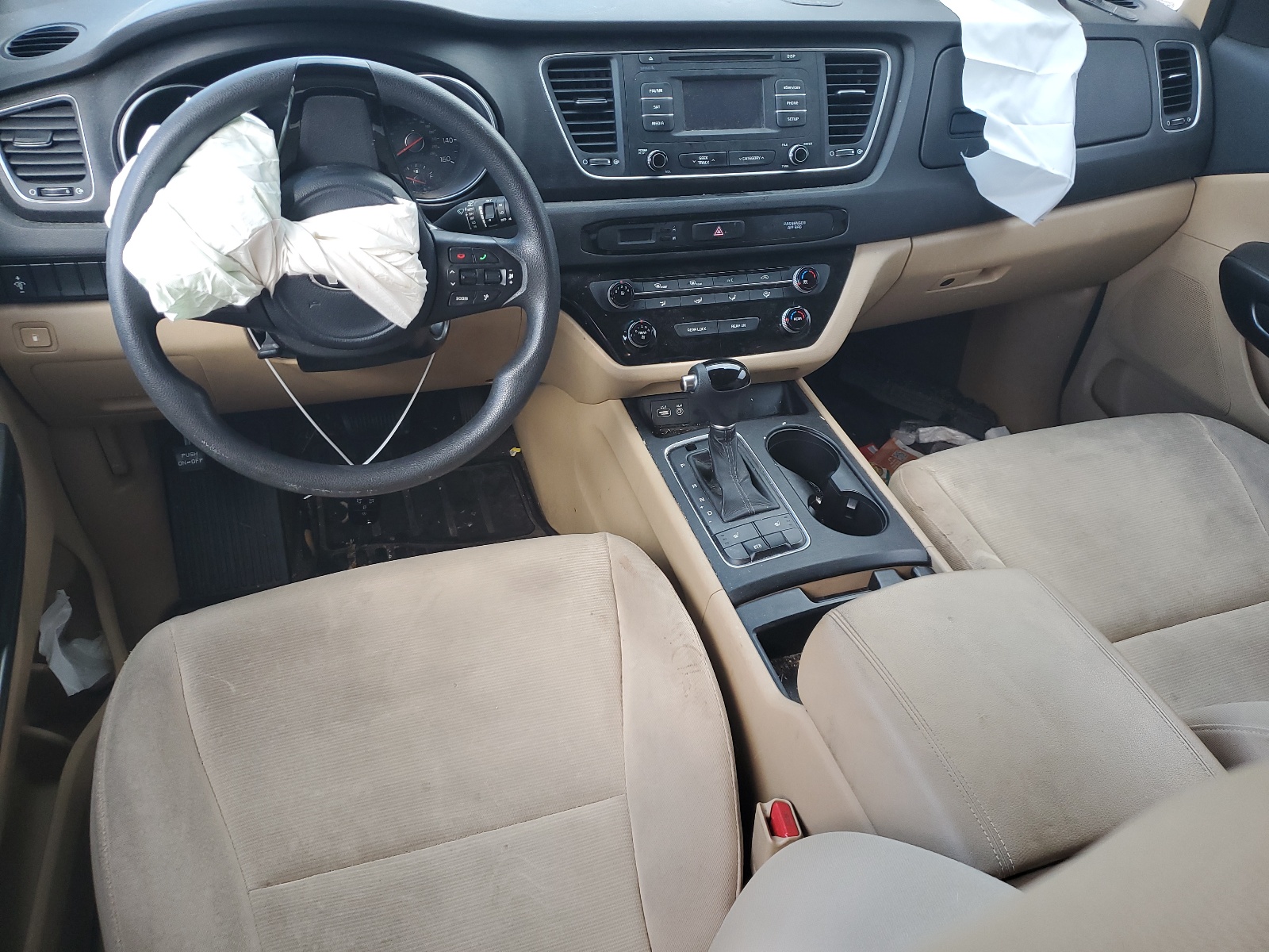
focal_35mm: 26
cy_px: 476
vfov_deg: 53.1
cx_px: 634
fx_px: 953
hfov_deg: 67.3
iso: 71
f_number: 1.5
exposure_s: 1/120
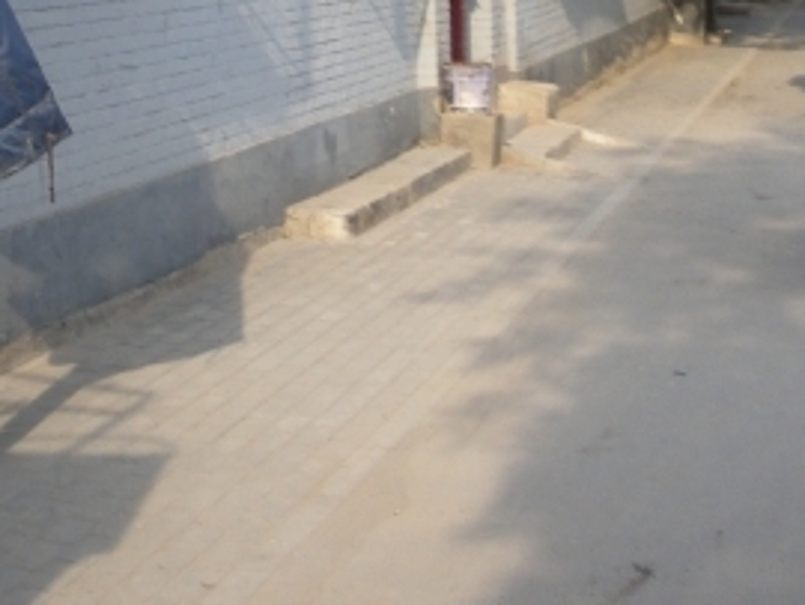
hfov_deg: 24.4
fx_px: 1862
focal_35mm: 80
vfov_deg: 17.9
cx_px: 331
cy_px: -21
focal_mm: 6.3
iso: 80
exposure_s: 1/250
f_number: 3.5
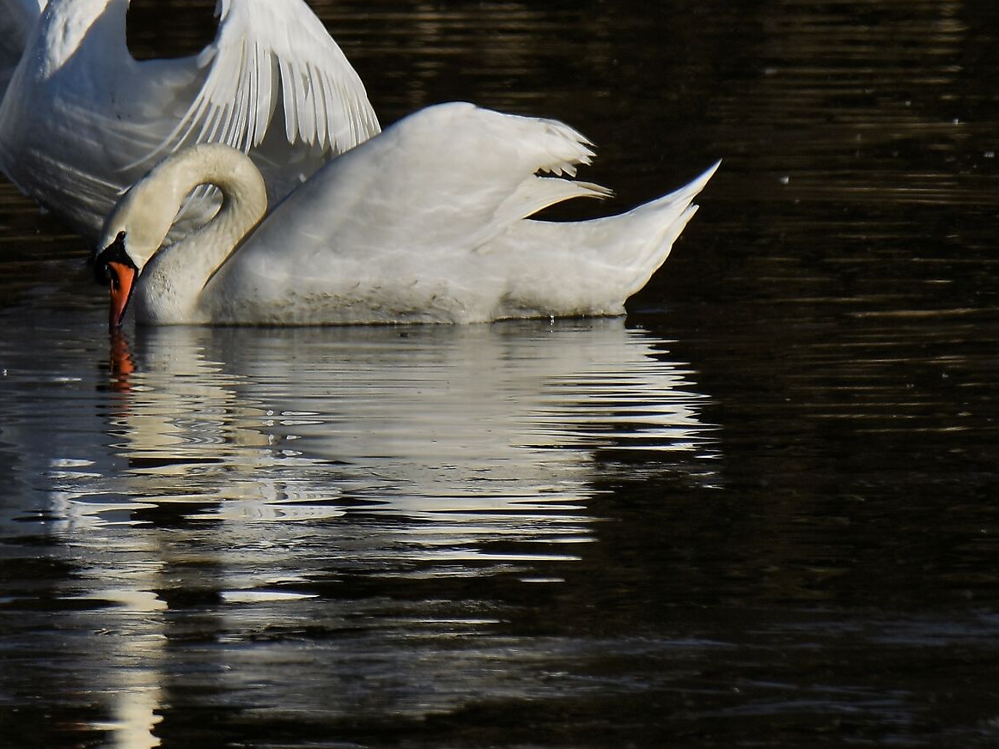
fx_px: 51538
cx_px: 4
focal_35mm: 1786
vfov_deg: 0.8
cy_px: 182
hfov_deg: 1.1
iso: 100
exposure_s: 1/1000
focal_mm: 600
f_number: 6.3
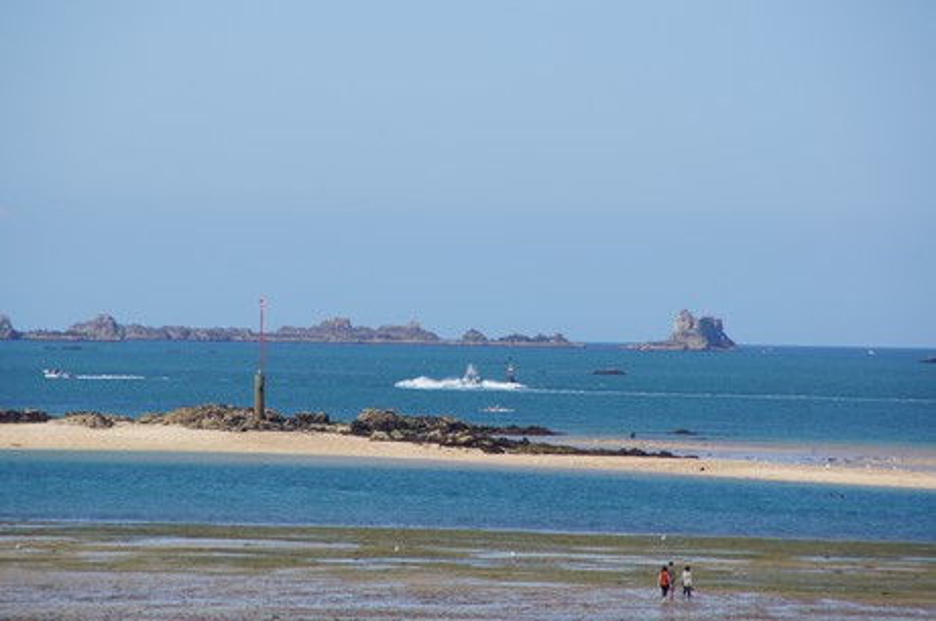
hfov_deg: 6.9
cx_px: 468
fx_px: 7786
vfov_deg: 4.6
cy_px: 310
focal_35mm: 300
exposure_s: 1/320
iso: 100
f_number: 8
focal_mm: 200
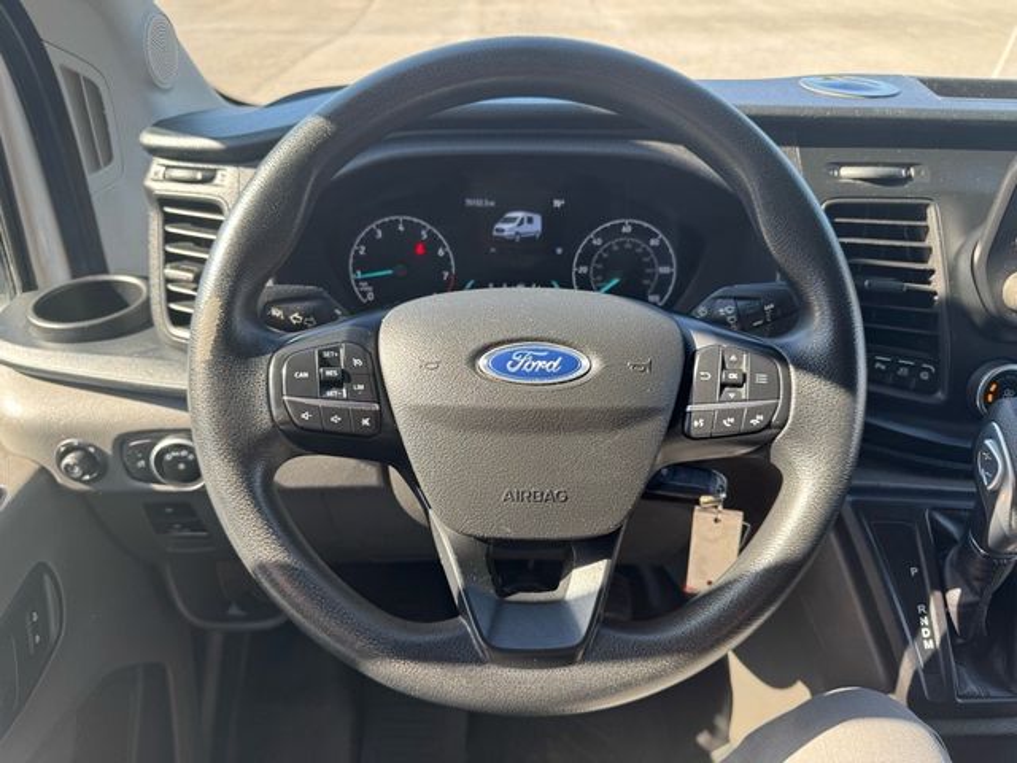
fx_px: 705
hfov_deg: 71.6
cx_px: 508
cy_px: 382
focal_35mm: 24
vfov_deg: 56.8
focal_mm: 6.76
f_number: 1.78
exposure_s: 1/175
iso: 64
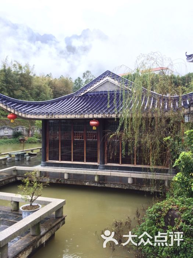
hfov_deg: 48.2
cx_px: 96
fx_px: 216
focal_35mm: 29
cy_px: 129
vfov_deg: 61.7
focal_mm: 4.15
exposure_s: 1/50
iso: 40
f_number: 2.2
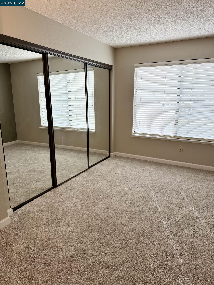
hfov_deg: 56.8
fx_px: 198
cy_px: 142
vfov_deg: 71.6
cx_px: 107
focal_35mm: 24
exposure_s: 1/182
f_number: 1.78
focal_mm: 6.76
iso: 64
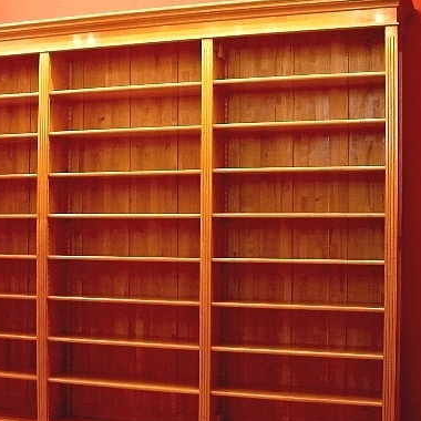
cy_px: 247
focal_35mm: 58
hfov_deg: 29.5
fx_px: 798
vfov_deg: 29.5
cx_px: 163
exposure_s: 1/4
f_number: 2.8
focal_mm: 8
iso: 50
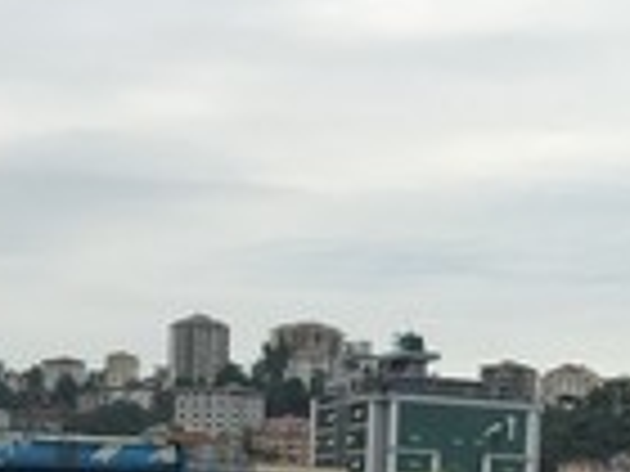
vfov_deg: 9.8
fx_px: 2530
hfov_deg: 14.2
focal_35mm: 139
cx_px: 220
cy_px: 998
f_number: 2.2
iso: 32
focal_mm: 4.15
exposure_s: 1/682
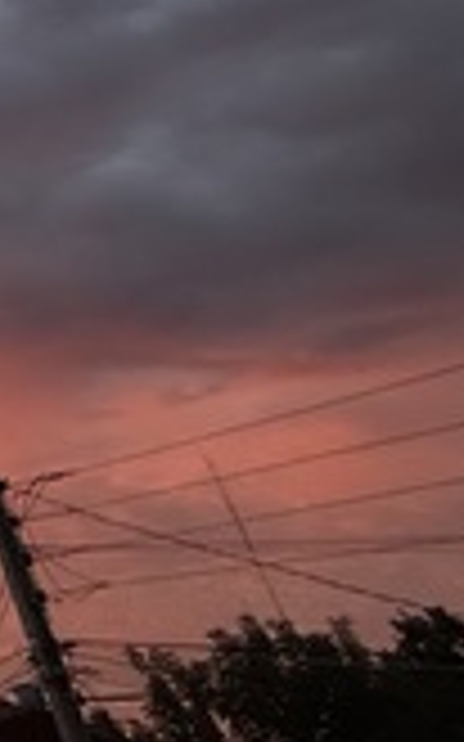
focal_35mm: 54
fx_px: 1094
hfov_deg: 13.6
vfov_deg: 33.7
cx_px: -748
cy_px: -27
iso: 64
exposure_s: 1/99
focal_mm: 2.22
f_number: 2.2
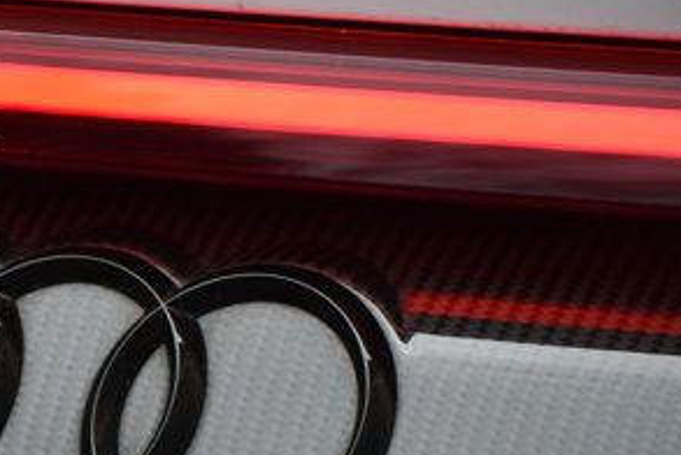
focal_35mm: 441
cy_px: 352
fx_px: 8350
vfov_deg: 3.1
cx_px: 23
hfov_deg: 4.7
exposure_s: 1/250
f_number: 4.8
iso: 450
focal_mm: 135
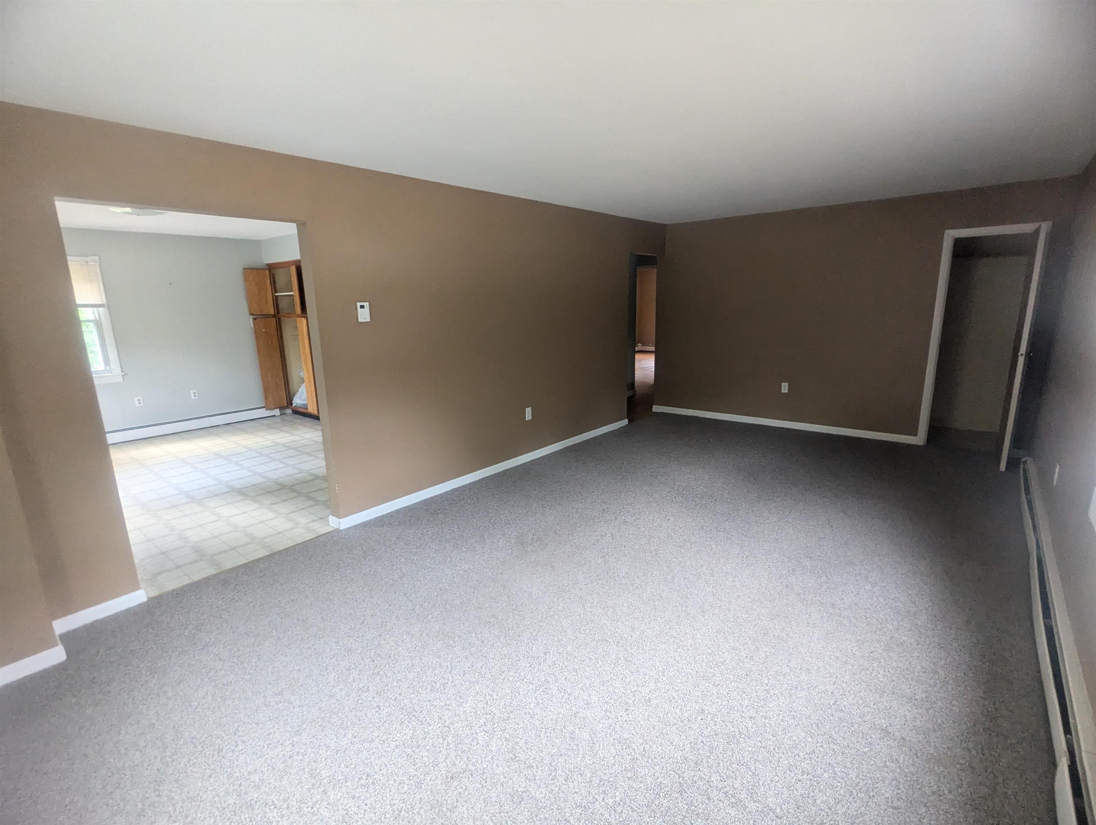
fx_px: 507
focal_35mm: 16
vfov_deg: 78.2
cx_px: 548
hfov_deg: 94.4
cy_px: 412
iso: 367
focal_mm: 2.35
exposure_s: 1/37.3
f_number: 2.2
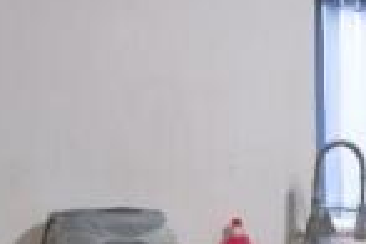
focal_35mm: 67
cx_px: 528
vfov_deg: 20.0
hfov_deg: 24.4
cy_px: 214
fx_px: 681
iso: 1250
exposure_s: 1/15
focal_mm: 10
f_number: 4
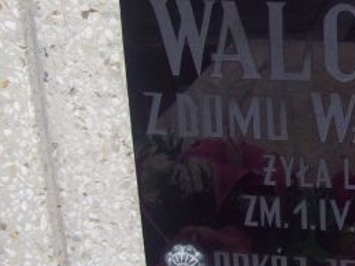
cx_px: 365
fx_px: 912
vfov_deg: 16.5
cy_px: 66
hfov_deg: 21.2
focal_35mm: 89
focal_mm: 6
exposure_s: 1/64
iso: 80
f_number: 2.7
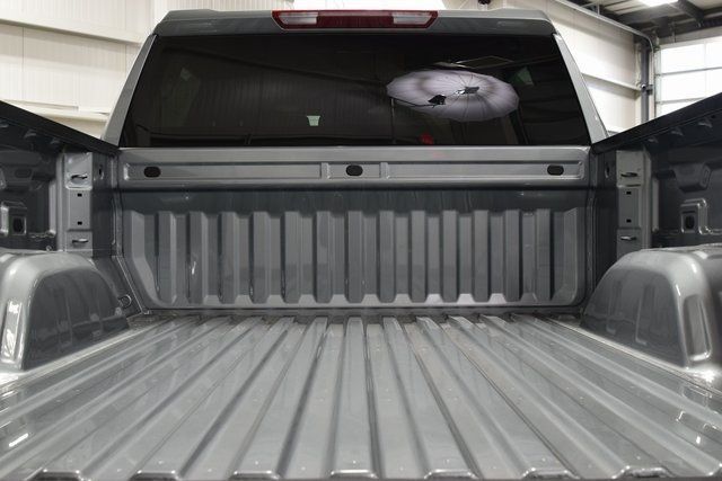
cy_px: 240
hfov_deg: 53.1
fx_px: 722
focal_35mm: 36
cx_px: 361
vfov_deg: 36.9
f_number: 6.3
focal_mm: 24
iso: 500
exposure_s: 1/15
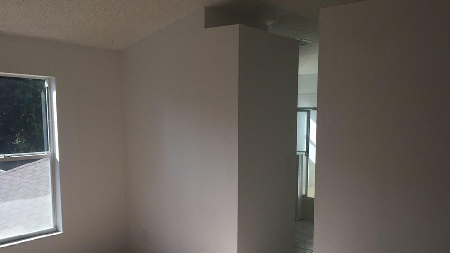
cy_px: 167
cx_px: 234
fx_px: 418
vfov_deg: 33.5
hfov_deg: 56.6
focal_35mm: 35
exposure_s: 1/791
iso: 32
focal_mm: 4.15
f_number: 2.2
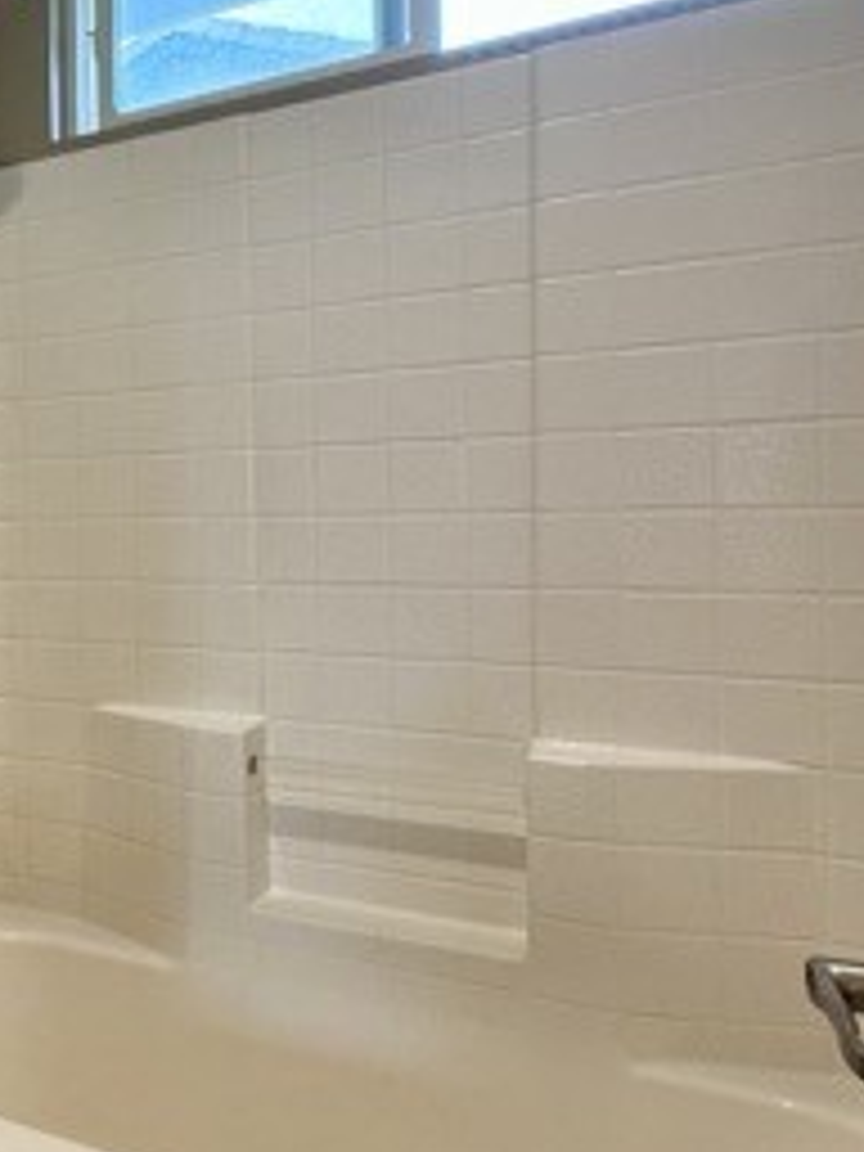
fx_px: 1165
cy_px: 531
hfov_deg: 34.6
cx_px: -104
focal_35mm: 35
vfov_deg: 52.6
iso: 125
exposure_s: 1/120
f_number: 2.2
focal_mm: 2.22
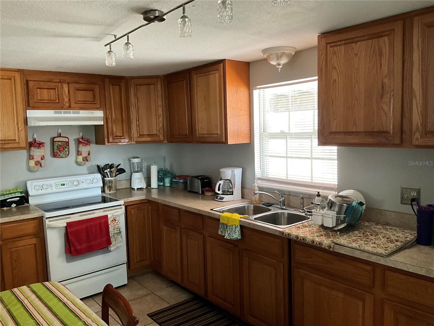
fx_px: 364
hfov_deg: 61.7
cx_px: 217
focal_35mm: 29
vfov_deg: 48.2
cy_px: 163
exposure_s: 1/56
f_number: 1.8
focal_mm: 3
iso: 320
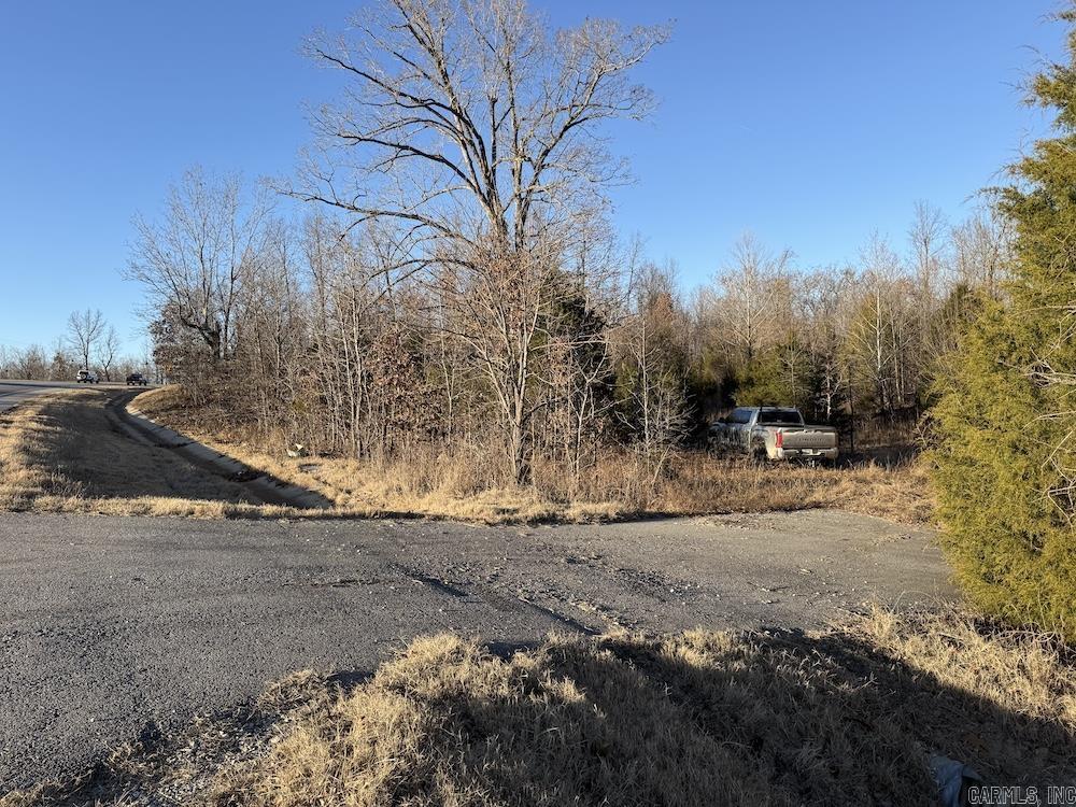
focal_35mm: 24
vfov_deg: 56.8
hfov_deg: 71.6
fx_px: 746
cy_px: 404
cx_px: 538
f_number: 1.78
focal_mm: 6.76
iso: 80
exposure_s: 1/2110
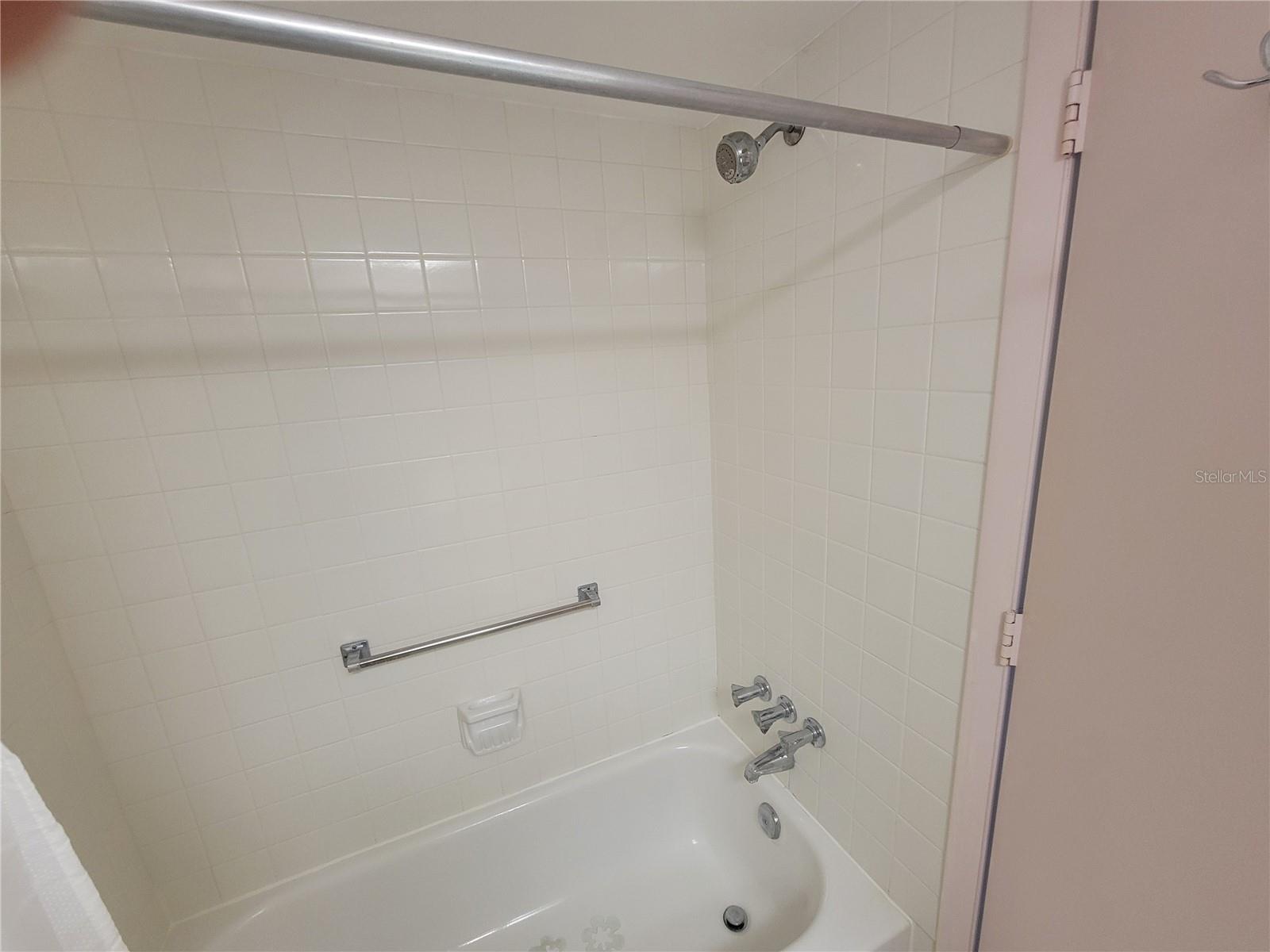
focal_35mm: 13
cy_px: 476
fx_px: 477
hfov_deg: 106.2
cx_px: 635
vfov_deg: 89.9
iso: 320
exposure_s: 1/40
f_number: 2.2
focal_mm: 2.2
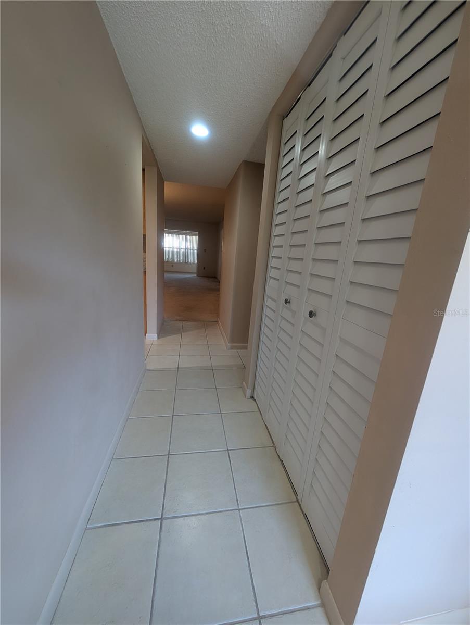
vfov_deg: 110.5
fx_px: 217
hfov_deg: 94.6
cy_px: 312
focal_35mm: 12
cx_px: 235
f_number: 1.7
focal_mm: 2.02
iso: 117
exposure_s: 1/120
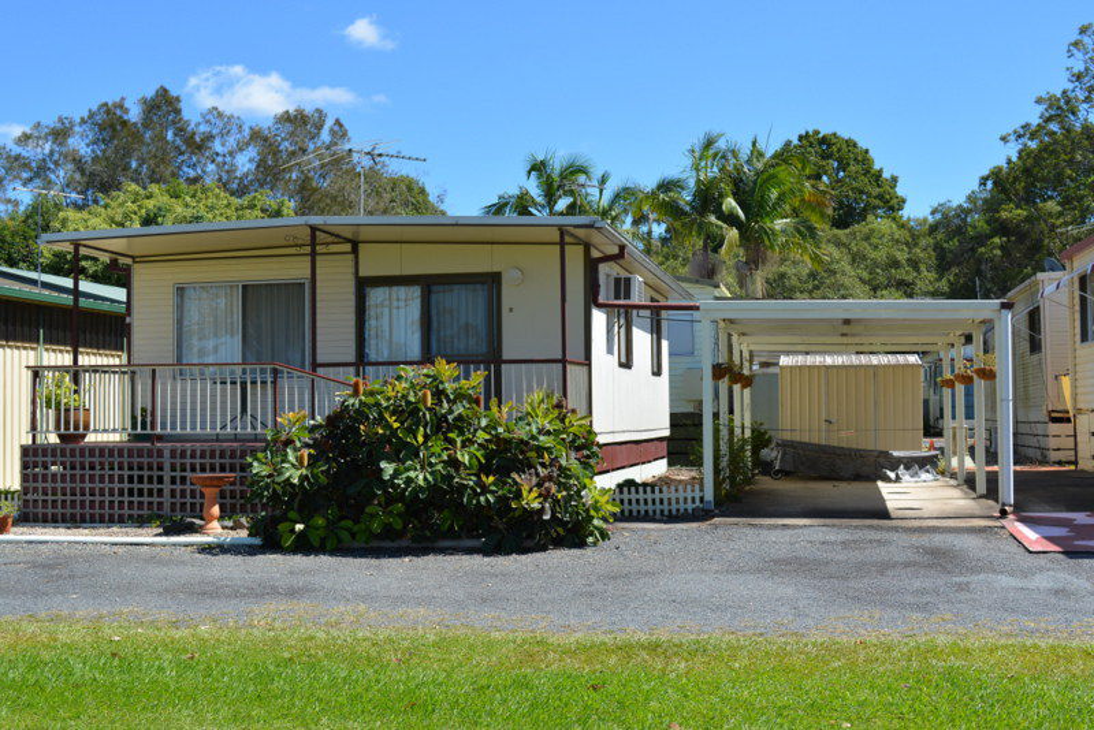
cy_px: 365
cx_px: 547
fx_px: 1322
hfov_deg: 44.9
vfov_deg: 30.9
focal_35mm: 44
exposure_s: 1/250
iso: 100
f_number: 8
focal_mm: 29
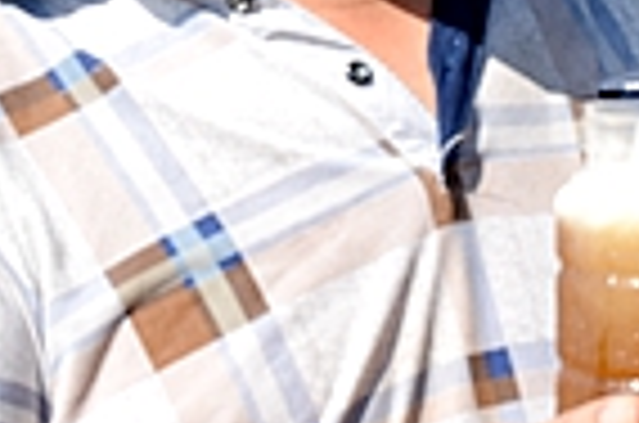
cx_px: 356
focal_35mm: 216
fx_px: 3825
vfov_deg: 6.3
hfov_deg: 9.5
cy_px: -108
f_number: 11
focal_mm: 34
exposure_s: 1/500
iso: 500
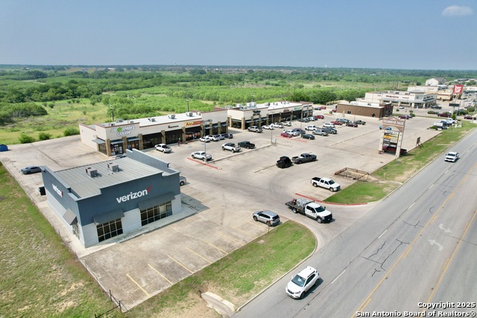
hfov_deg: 78.6
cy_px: 159
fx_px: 292
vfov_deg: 57.3
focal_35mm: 22
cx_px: 238
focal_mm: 8.38
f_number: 2.8
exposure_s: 1/2500
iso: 100
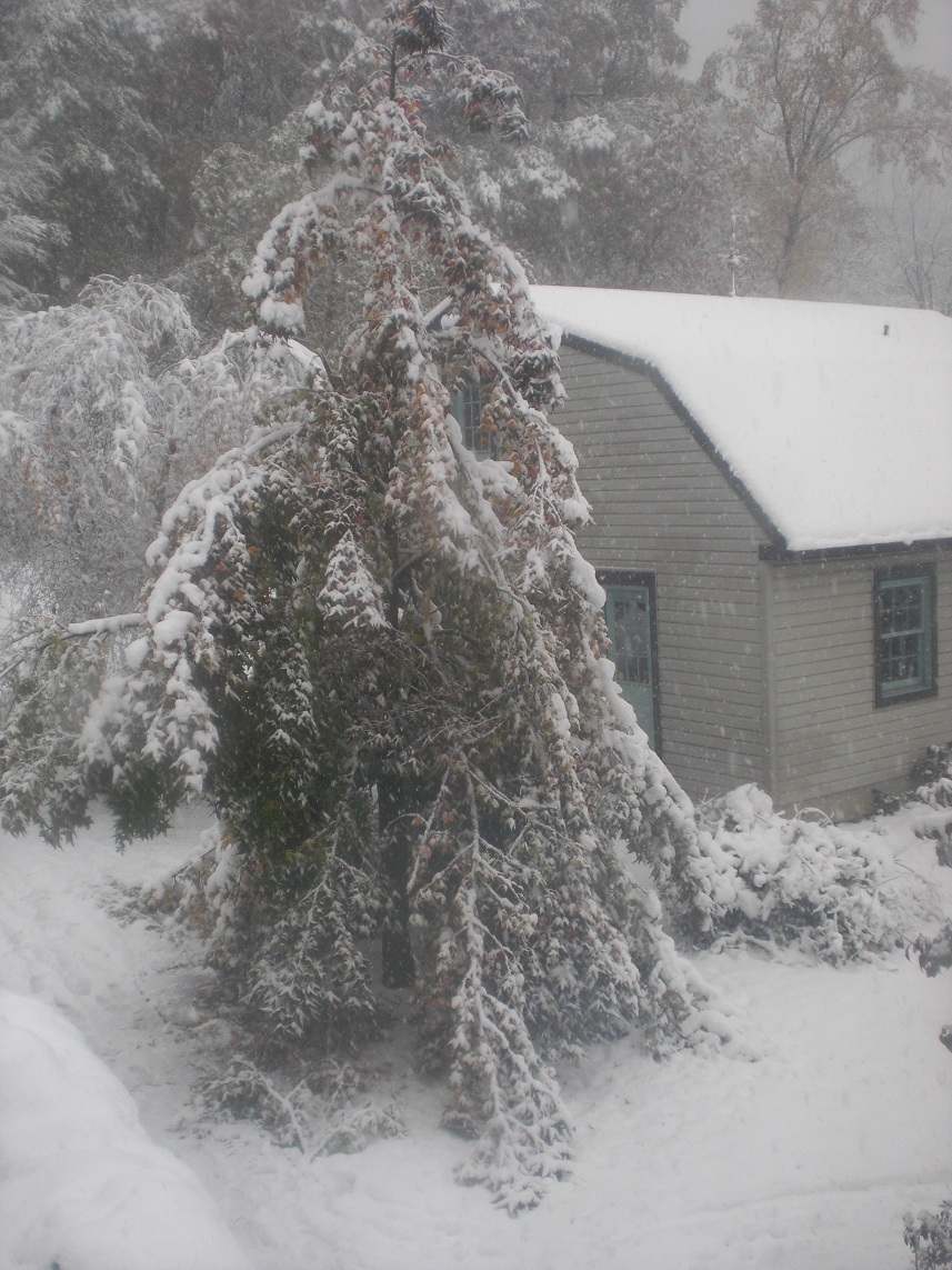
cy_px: 635
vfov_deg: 49.0
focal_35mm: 38
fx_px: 1394
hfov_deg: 37.7
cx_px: 476
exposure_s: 1/125
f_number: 3.1
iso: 64
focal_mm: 6.3
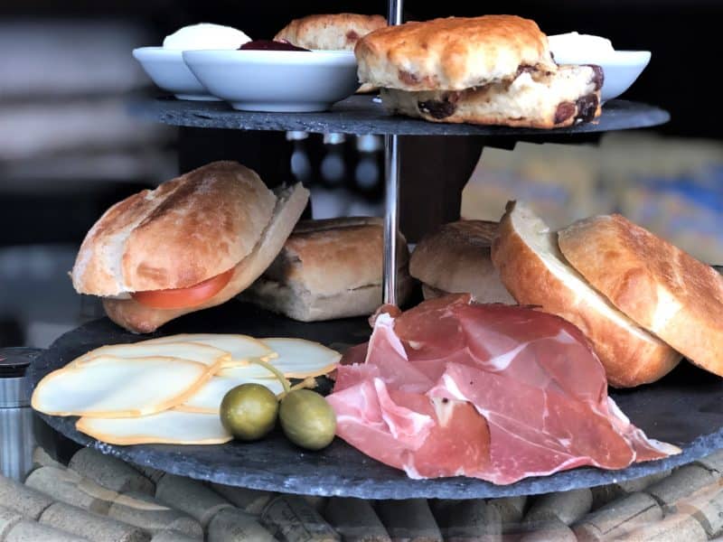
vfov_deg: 25.7
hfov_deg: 33.8
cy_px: 271
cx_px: 362
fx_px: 1191
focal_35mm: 57
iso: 80
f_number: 2.8
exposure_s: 1/33
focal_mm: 6.6
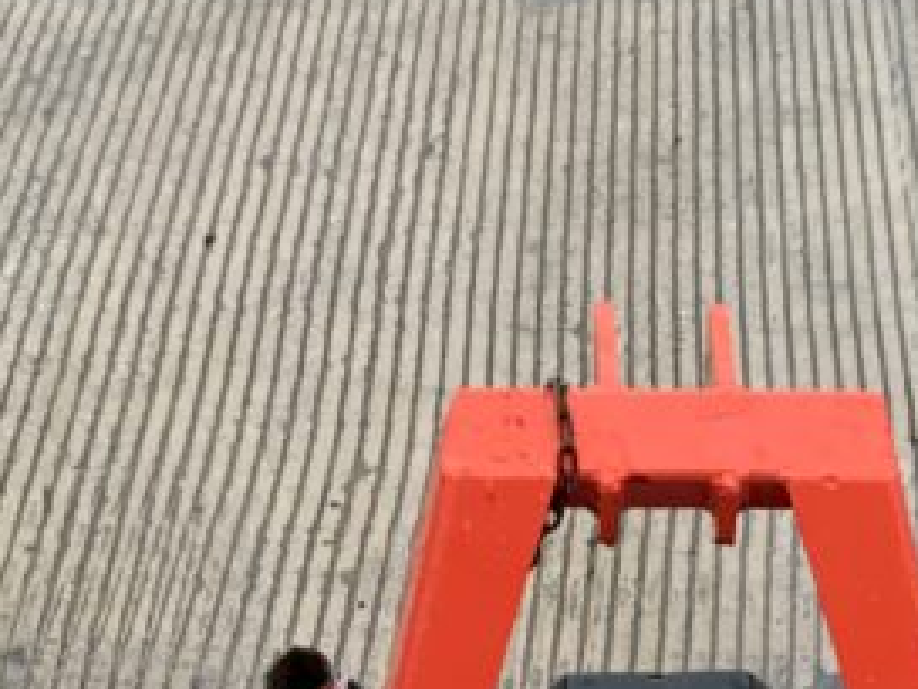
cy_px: 1250
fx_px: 2891
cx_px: 749
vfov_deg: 12.4
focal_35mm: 109
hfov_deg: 17.9
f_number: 1.8
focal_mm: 3
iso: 40
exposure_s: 1/122
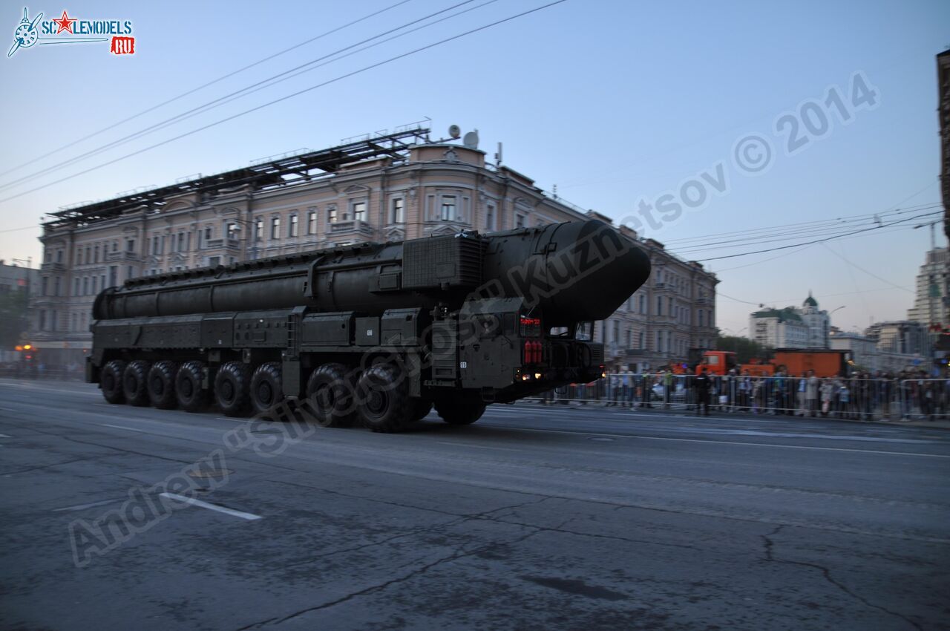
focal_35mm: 26
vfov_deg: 50.3
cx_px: 475
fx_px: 672
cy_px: 316
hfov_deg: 70.5
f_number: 2.8
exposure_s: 1/100
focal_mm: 17
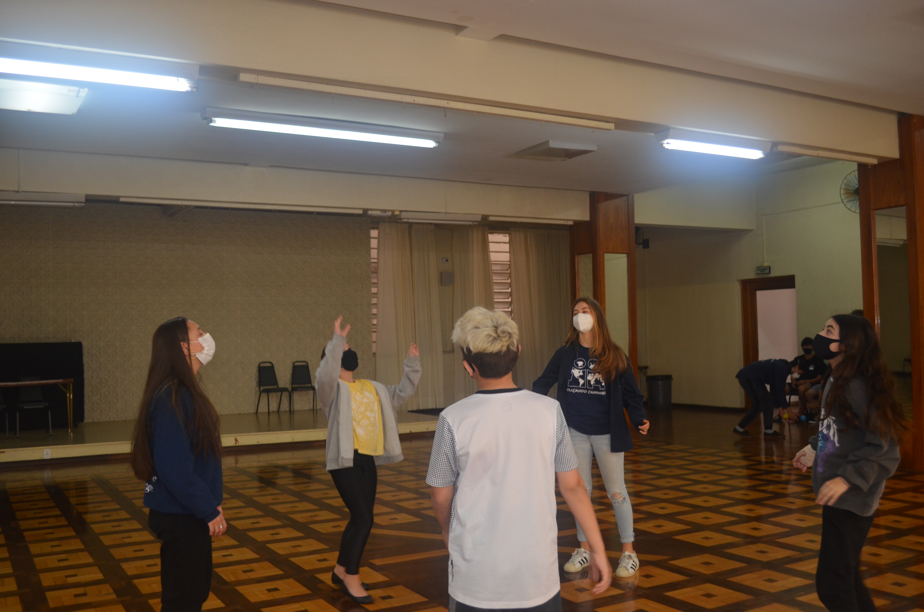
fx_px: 845
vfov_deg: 39.8
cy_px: 306
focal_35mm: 33
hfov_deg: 57.3
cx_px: 462
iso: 500
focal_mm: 22
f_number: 4
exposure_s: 1/60
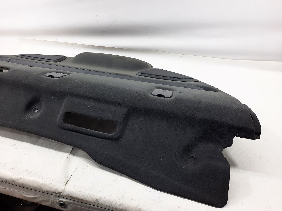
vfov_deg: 54.9
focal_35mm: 25
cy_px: 106
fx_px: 204
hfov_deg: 69.4
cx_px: 141
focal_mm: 4.6
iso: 50
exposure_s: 1/50
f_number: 2
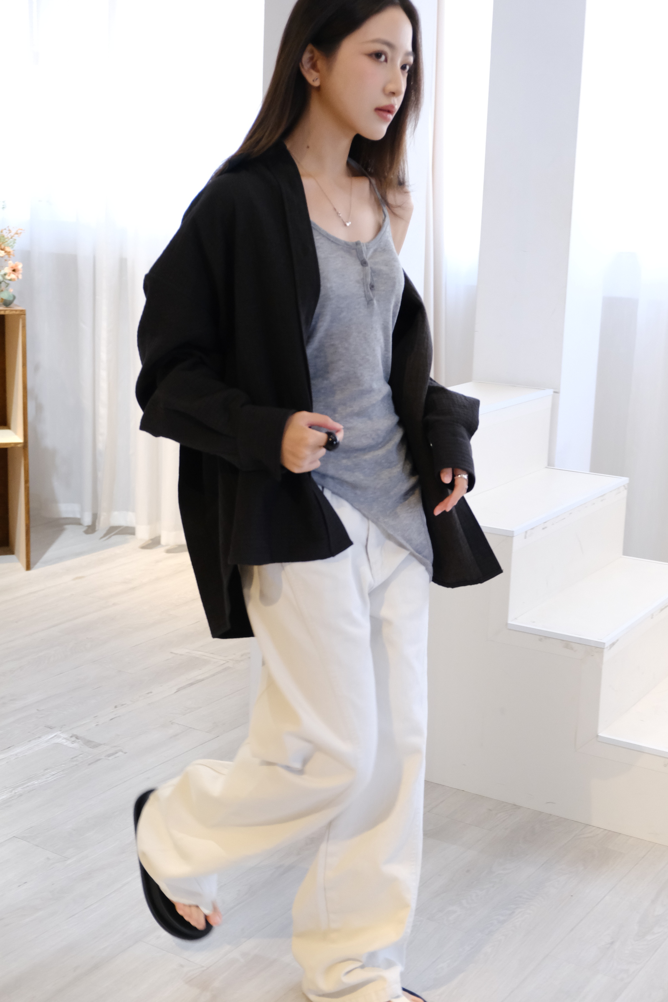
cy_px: 501
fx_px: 1364
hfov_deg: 27.5
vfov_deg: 40.3
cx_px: 334
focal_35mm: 49
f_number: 3.6
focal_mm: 32.9
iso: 3200
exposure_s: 1/180
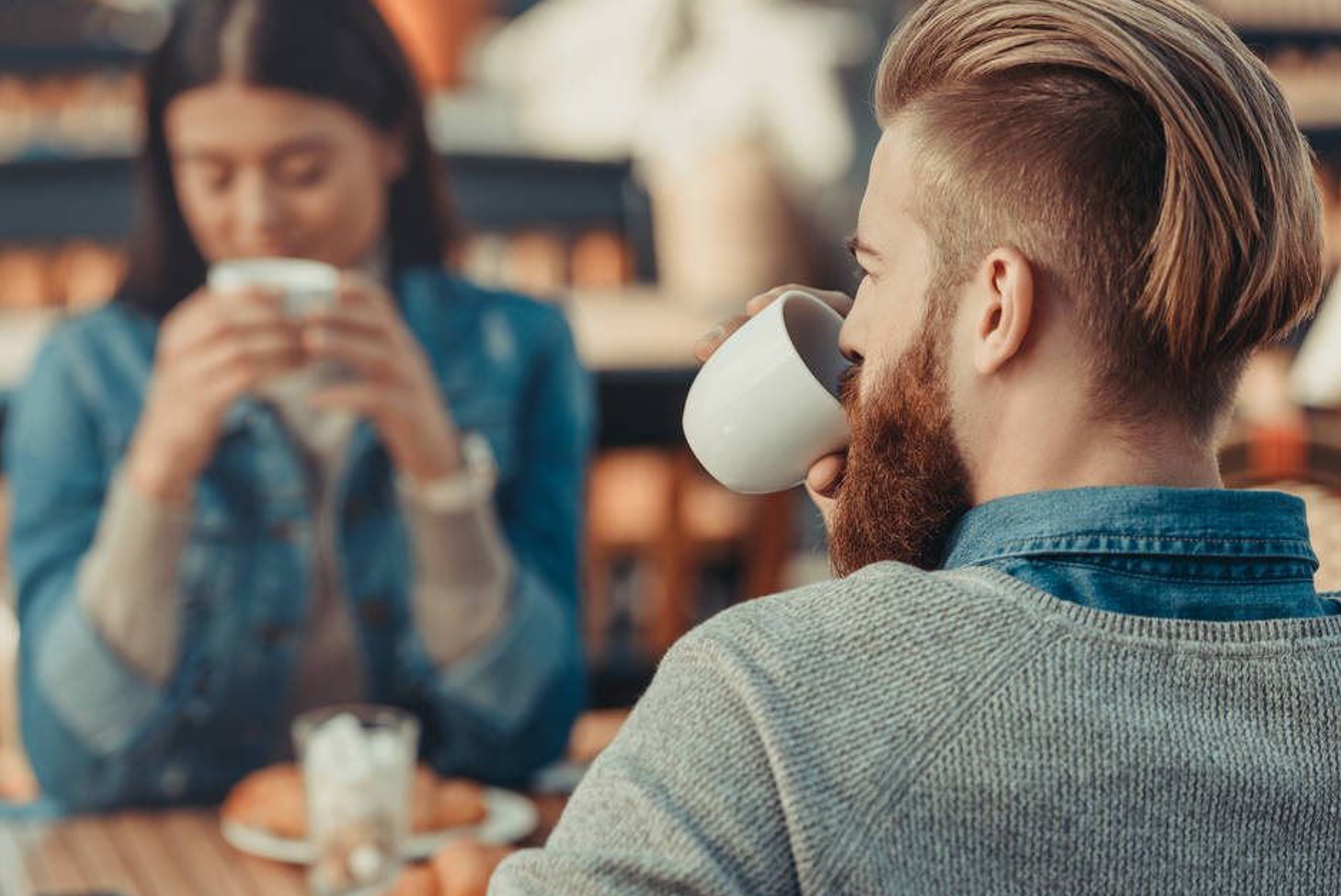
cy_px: 477
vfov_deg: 10.3
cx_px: 615
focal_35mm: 133
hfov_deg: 15.4
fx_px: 4958
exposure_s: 1/800
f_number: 3.5
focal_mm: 122
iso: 160
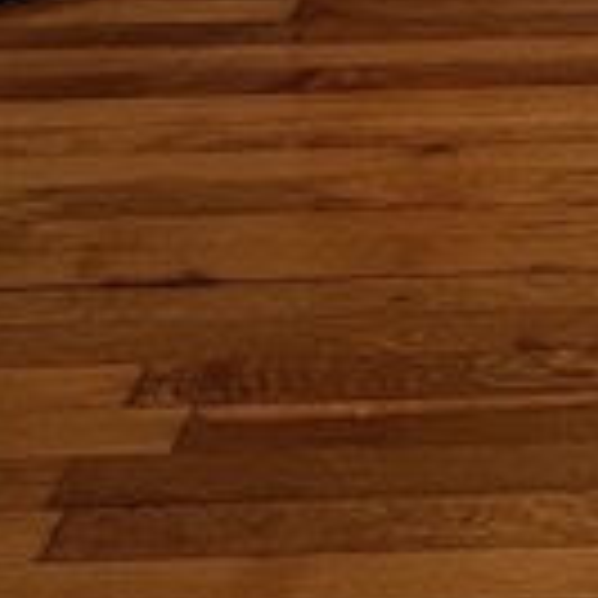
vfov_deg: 16.6
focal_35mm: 69
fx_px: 1349
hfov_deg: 20.8
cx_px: 926
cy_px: -688
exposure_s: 1/120
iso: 160
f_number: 1.8
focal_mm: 1.57
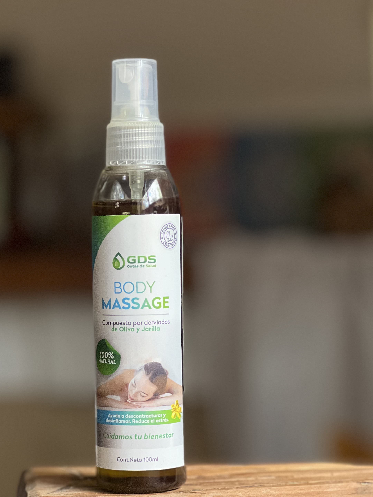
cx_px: 137
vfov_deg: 18.2
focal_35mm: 108
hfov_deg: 13.7
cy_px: 239
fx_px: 1552
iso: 250
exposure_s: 1/94
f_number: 2.8
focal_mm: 9
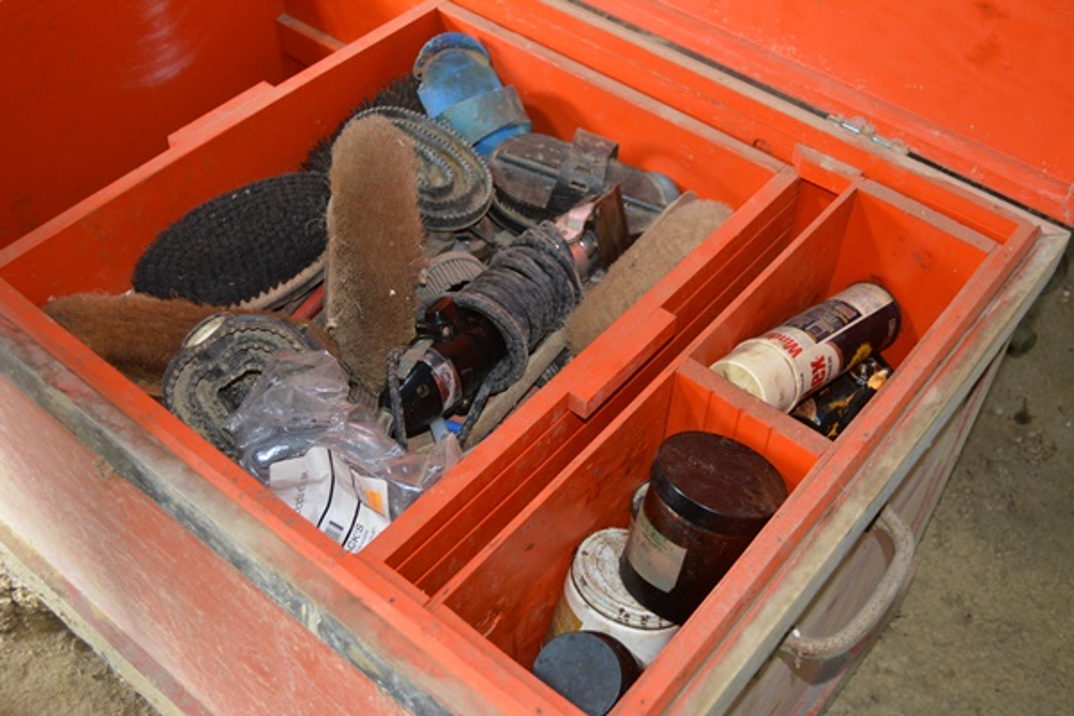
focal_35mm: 39
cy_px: 358
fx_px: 1163
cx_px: 537
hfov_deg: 49.6
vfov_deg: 34.2
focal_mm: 26
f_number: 4.2
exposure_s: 1/60
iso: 1100
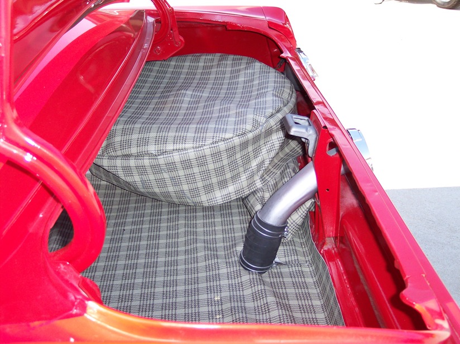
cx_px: 230
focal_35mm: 38
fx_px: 505
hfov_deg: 49.0
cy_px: 172
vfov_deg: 37.7
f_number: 2.8
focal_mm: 8
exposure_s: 1/500
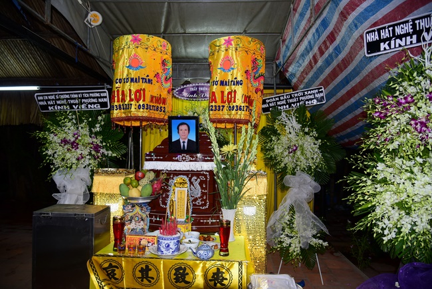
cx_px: 216
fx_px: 288
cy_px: 144
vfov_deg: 53.2
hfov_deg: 73.7
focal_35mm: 24
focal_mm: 24
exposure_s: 1/60
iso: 320
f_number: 4
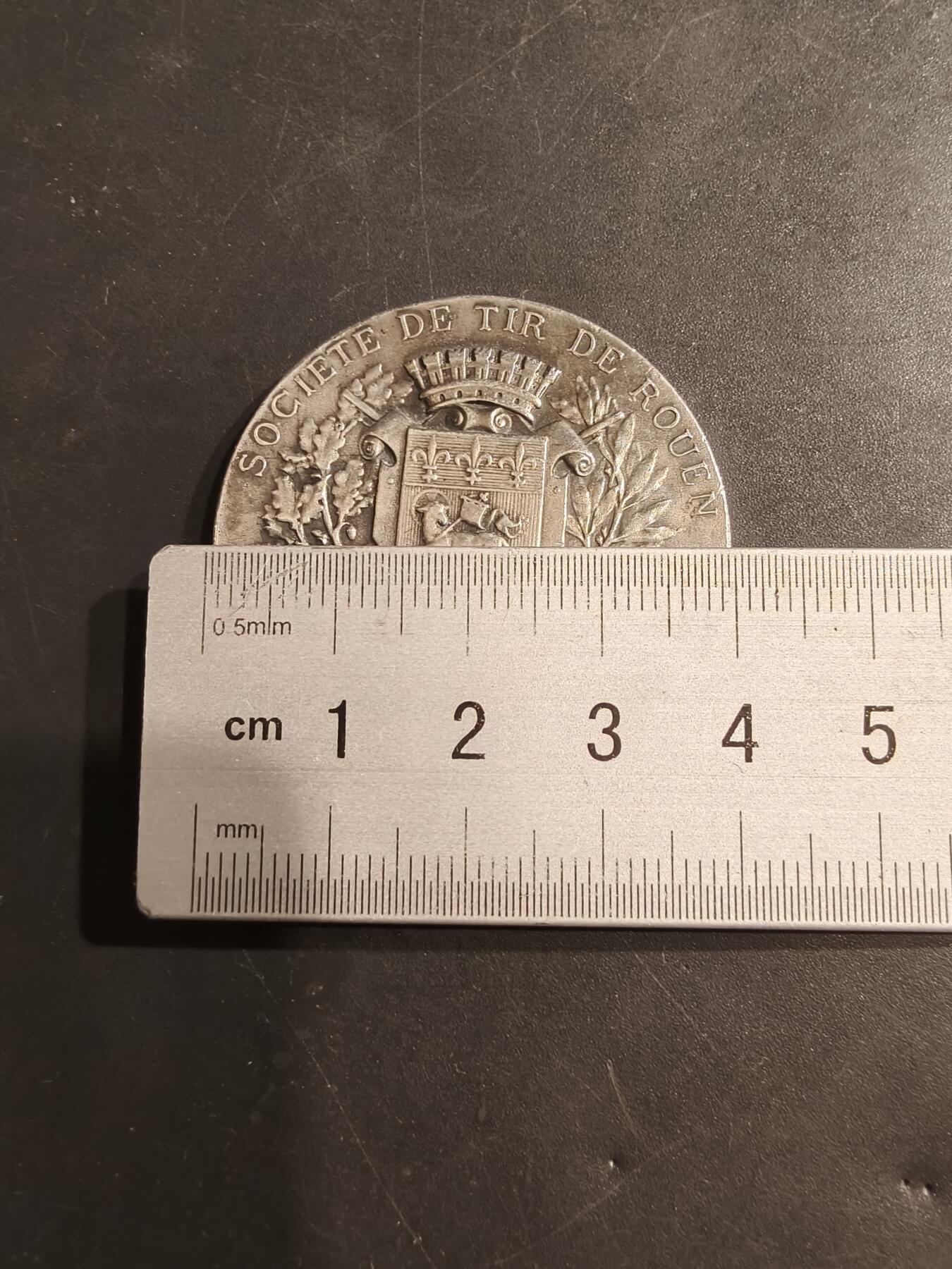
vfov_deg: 73.9
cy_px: 634
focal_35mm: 23
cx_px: 476
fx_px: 843
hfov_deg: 58.9
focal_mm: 2.32
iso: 160
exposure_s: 1/50
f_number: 2
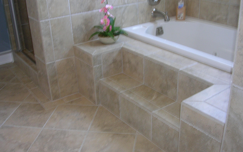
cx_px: 122
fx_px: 272
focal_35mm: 41
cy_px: 73
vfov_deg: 31.3
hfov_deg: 48.2
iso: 50
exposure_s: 1/30
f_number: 2.8
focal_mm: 5.8
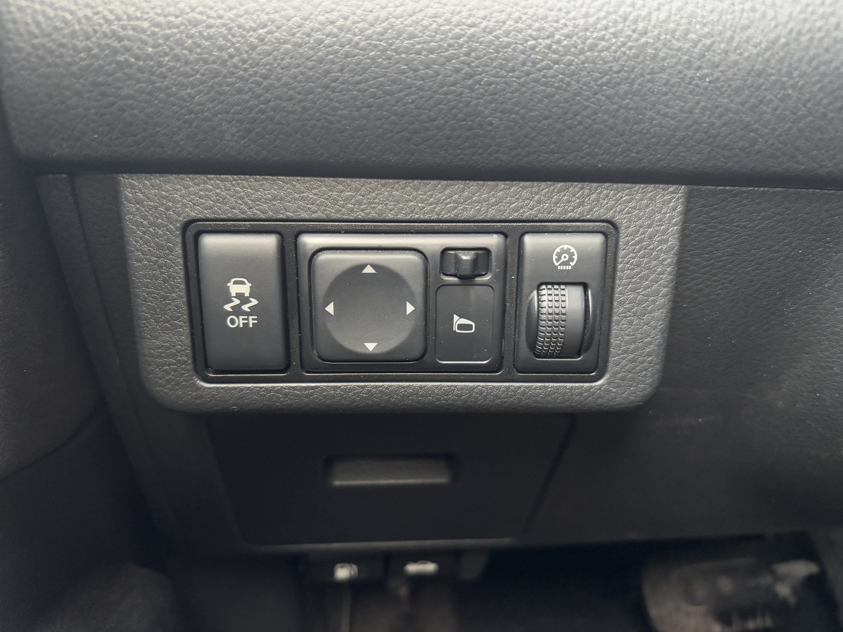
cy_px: 316
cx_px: 422
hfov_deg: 67.3
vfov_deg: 53.1
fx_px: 633
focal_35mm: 26
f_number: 1.6
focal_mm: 5.96
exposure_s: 1/32
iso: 640
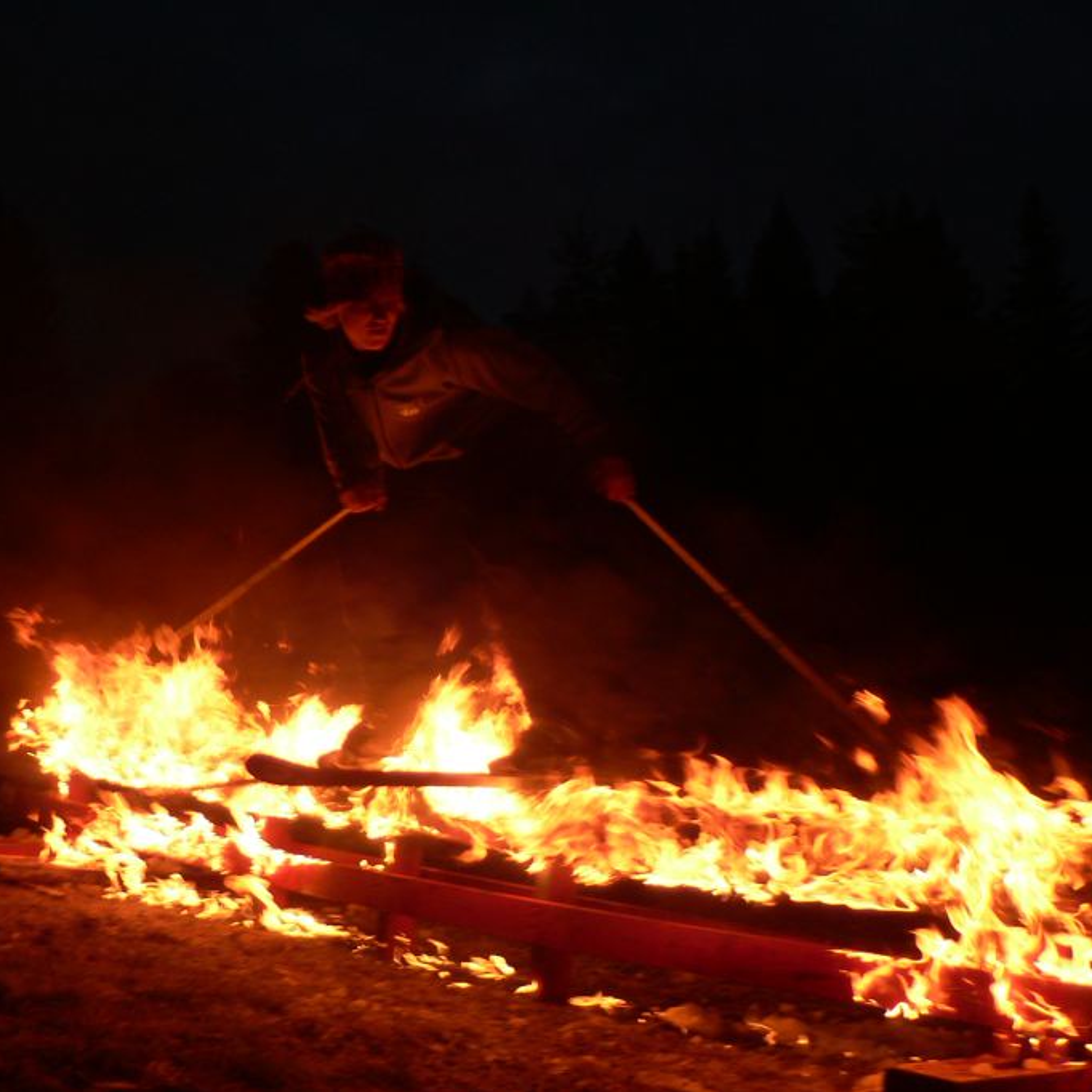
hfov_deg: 39.0
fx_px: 1535
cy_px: 540
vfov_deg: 39.2
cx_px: 450
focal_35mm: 43
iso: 100
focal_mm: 6
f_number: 3.2
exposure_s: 1/100
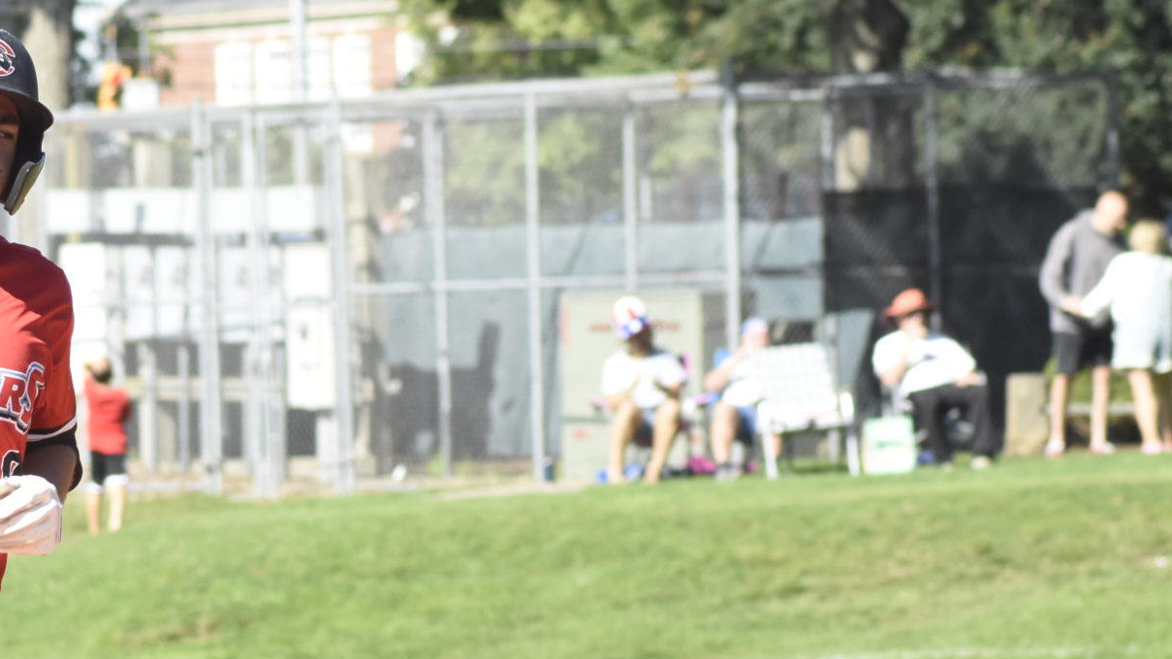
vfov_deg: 2.7
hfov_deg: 4.8
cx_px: 393
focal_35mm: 449
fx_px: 13957
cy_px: 674
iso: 800
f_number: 8
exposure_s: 1/1000
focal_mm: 135
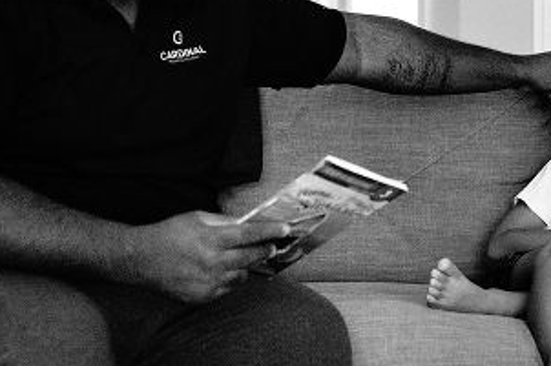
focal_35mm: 89
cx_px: 456
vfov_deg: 15.3
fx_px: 1361
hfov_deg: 22.5
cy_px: 135
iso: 8000
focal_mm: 35
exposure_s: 1/250
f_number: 2.8
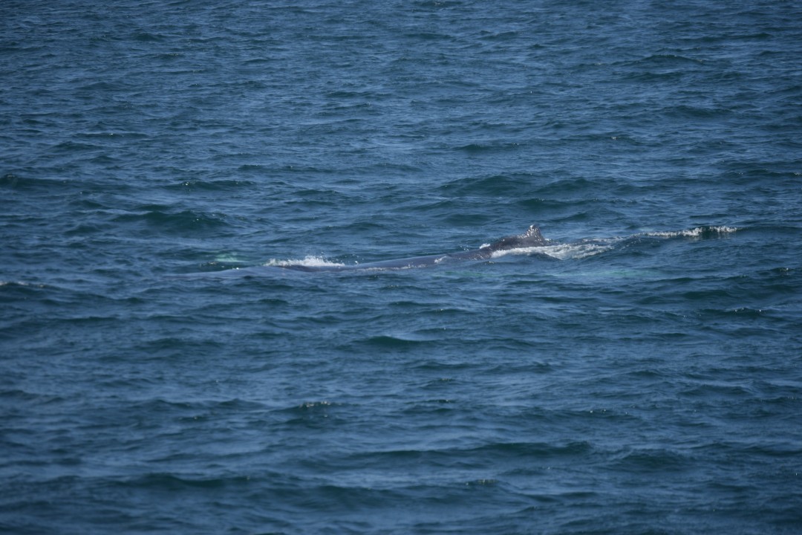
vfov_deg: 5.2
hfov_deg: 7.8
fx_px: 5847
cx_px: 401
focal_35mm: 262
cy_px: 268
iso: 200
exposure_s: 1/1600
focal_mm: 175
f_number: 5.6
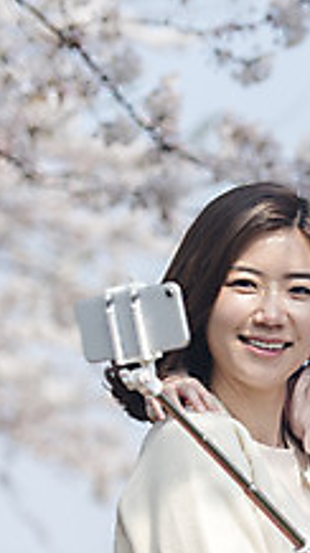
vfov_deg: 7.6
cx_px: 564
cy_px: 462
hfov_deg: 4.2
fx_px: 4152
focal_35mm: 283
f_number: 3.2
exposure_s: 1/1000
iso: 250
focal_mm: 98
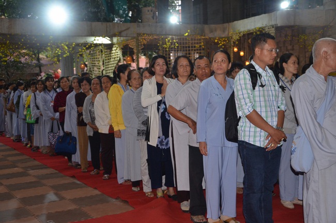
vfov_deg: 26.4
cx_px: 168
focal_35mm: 51
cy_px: 112
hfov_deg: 38.9
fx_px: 475
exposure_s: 1/60
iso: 1000
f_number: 5
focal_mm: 34
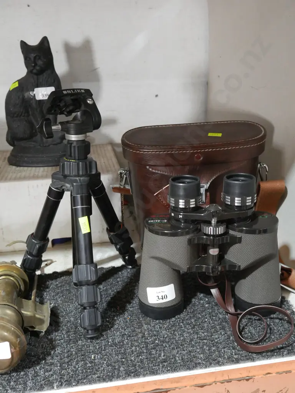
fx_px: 409
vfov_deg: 51.4
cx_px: 148
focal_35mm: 36
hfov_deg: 39.7
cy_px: 196
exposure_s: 1/50
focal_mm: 18
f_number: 5.6
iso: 3200
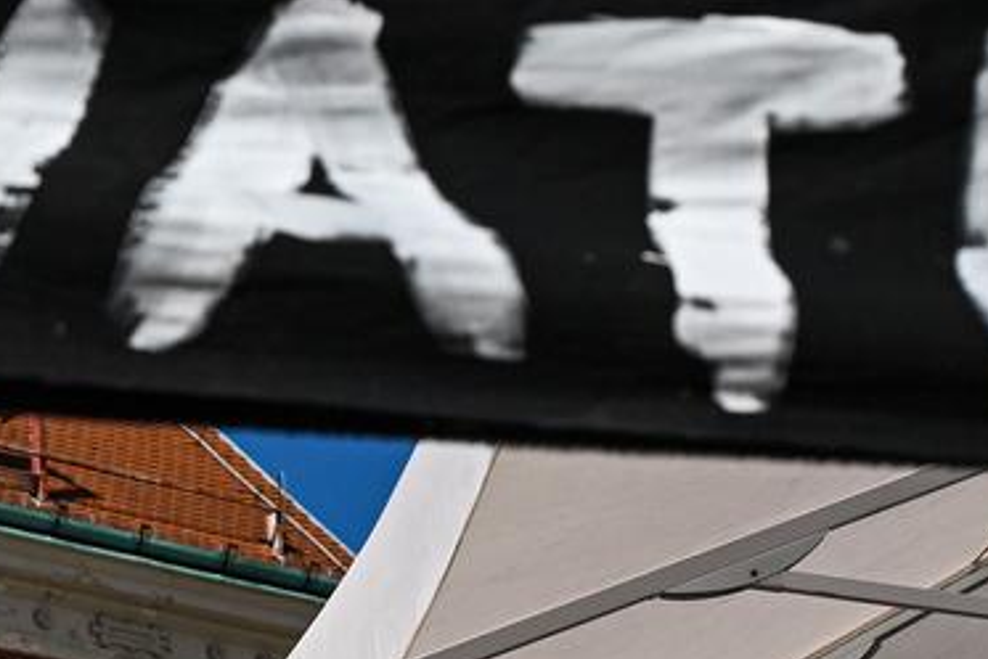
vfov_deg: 7.6
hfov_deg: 11.1
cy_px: 602
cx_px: -289
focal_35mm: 180
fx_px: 4942
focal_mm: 42
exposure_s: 1/6400
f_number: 4.5
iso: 400
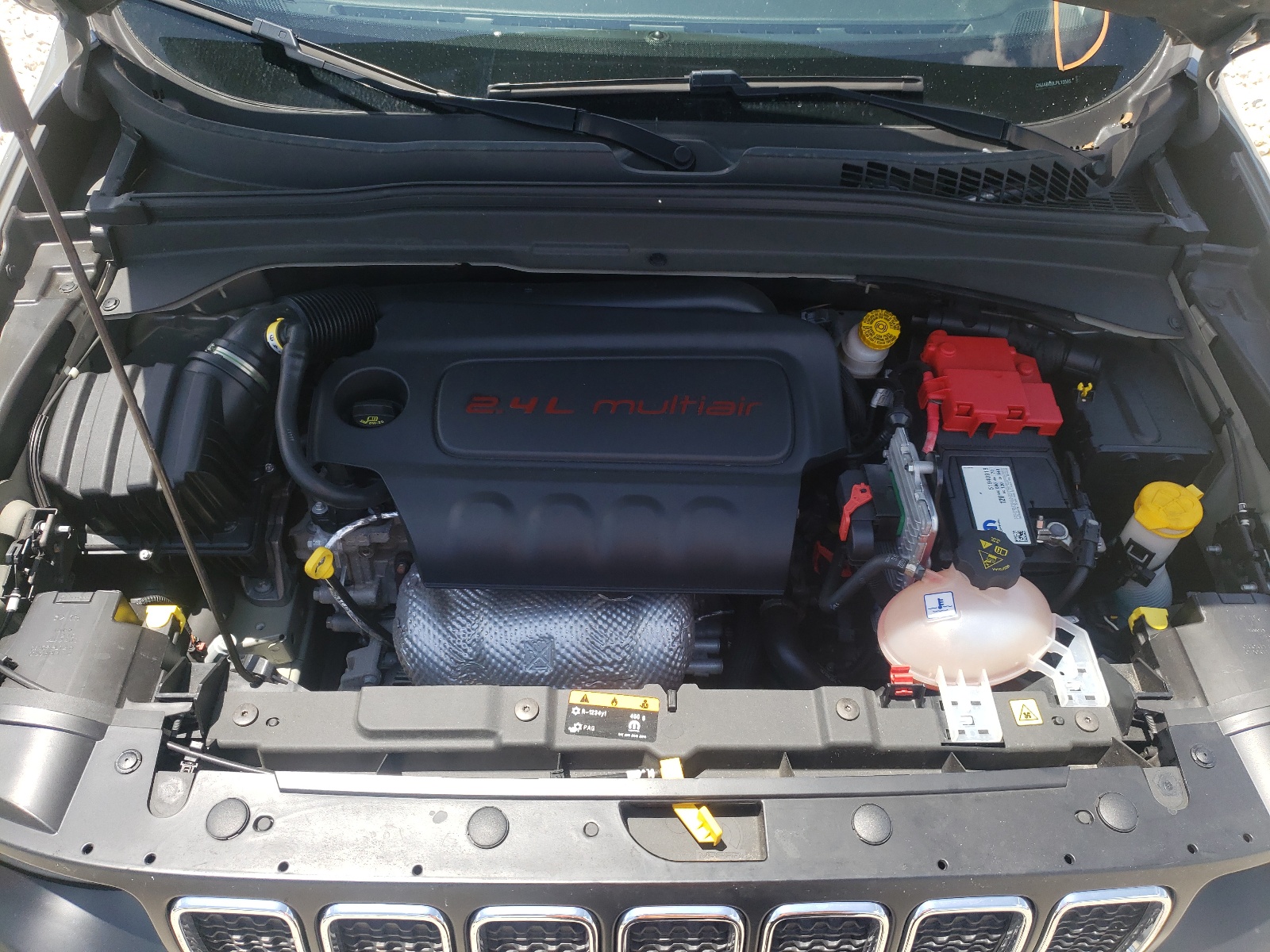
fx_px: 954
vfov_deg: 53.1
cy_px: 476
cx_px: 635
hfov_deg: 67.3
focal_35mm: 26
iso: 50
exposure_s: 1/1111
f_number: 1.5
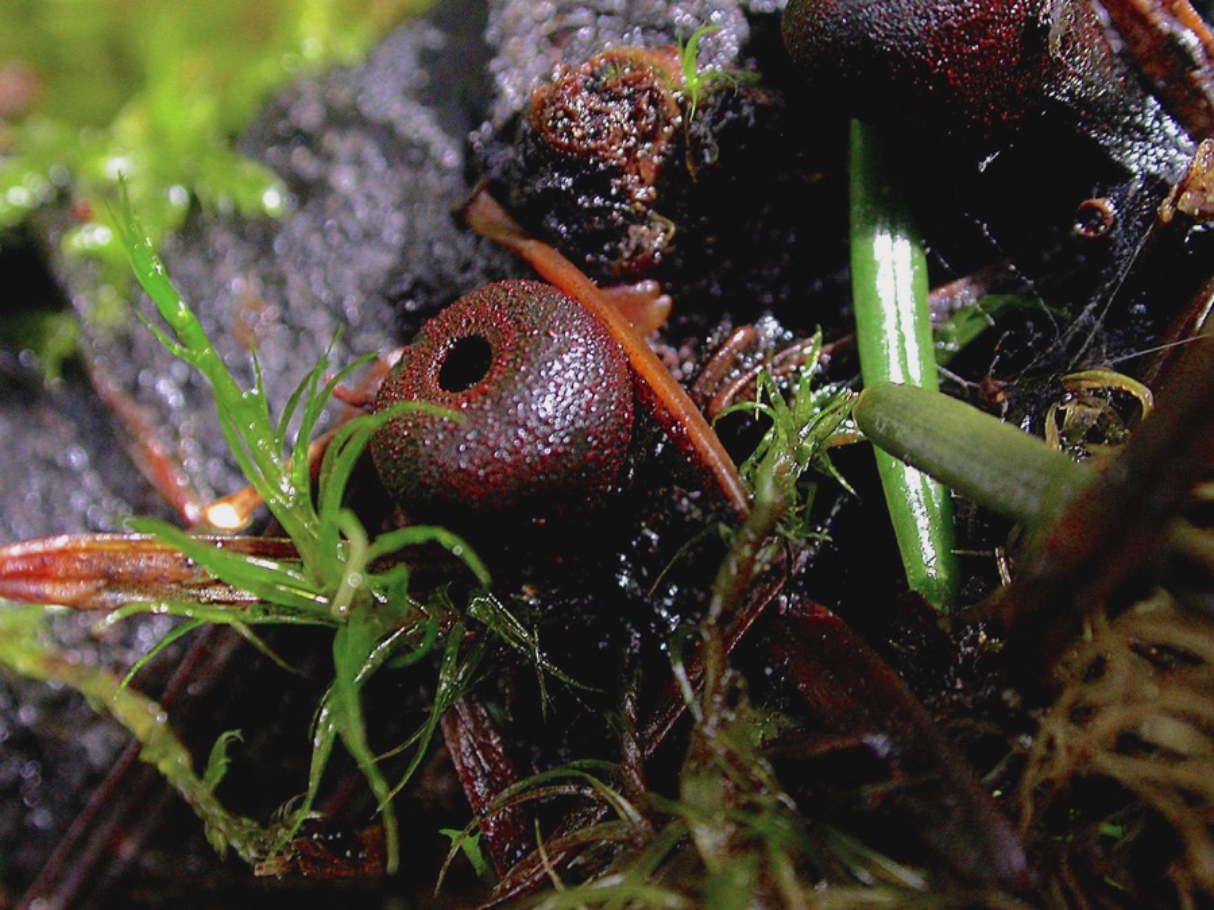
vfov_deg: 18.4
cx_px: 607
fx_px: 2806
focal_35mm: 80
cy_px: 455
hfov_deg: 24.4
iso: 200
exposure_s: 1/25.6
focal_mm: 16.7
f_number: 5.1
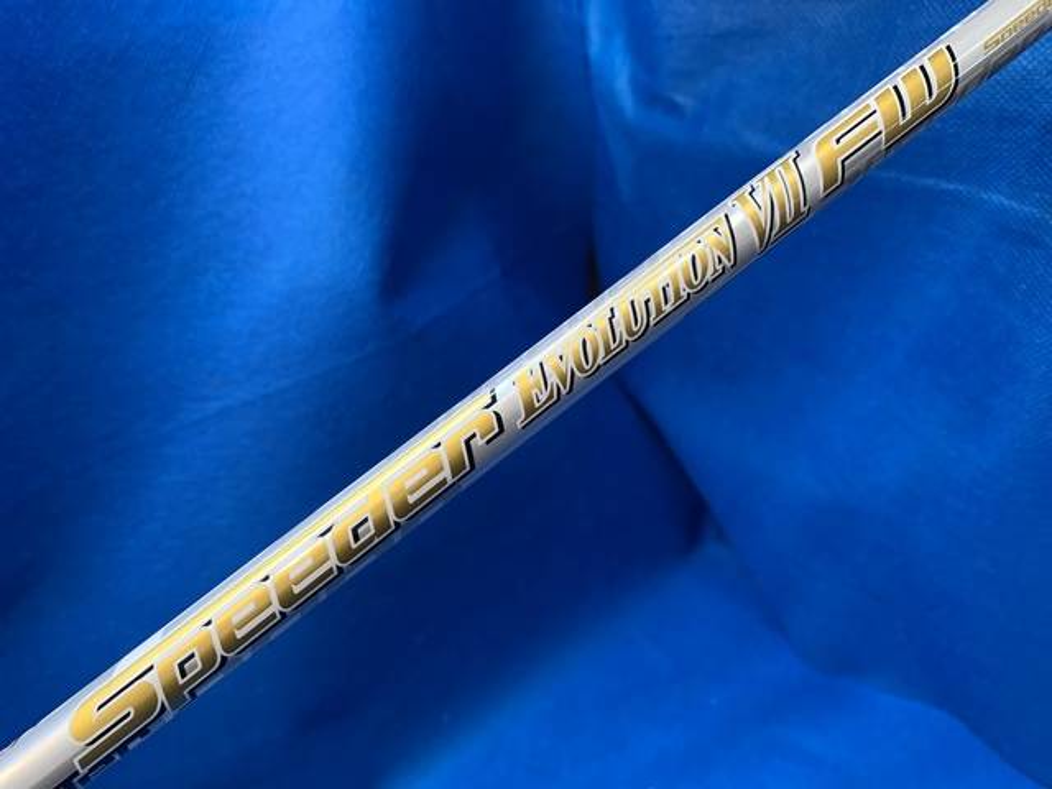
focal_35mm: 26
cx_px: 526
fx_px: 790
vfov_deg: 53.1
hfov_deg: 67.3
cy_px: 394
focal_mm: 4.25
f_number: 1.8
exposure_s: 1/60
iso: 100
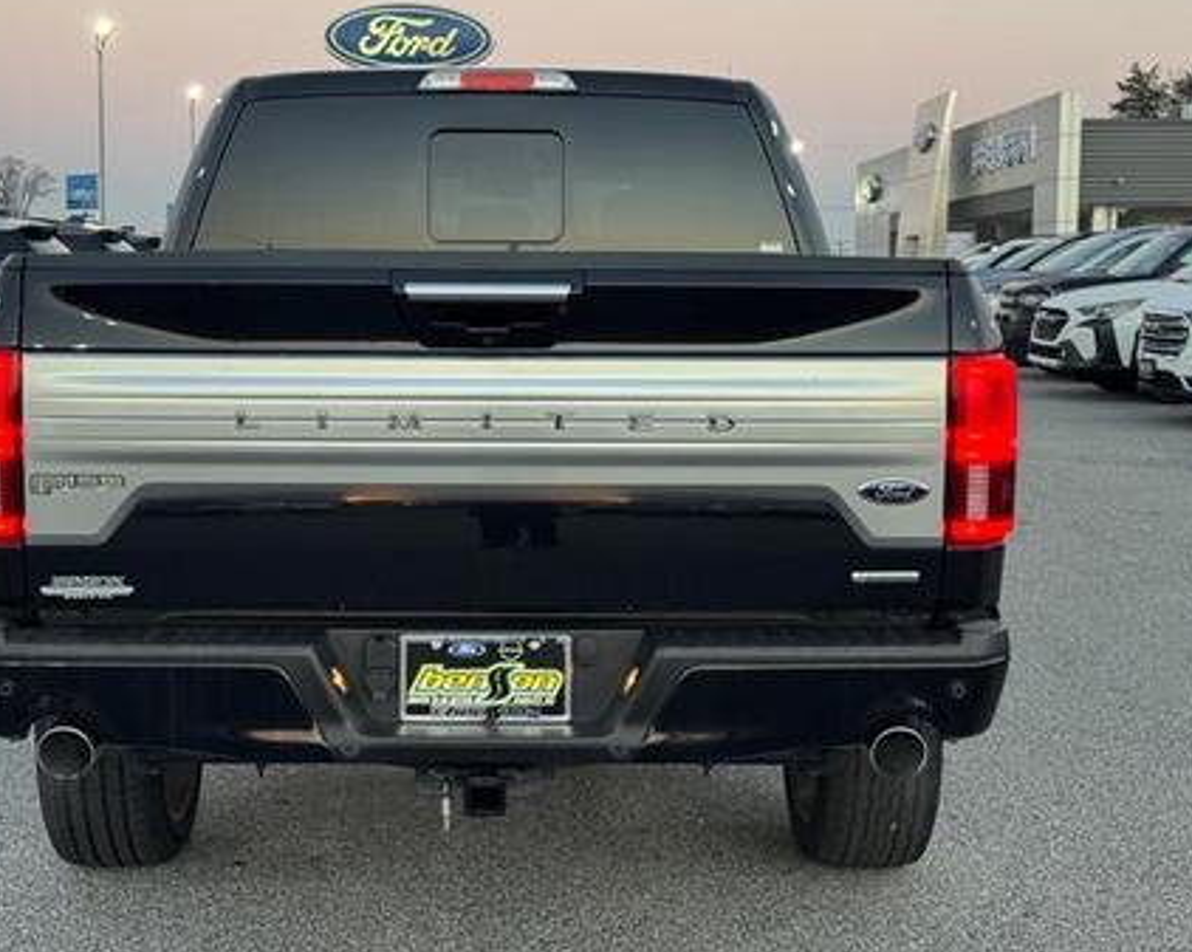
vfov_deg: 27.1
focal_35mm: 56
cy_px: 452
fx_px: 1974
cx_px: 540
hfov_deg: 33.6
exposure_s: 1/77
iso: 100
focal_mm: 6.76
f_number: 1.78
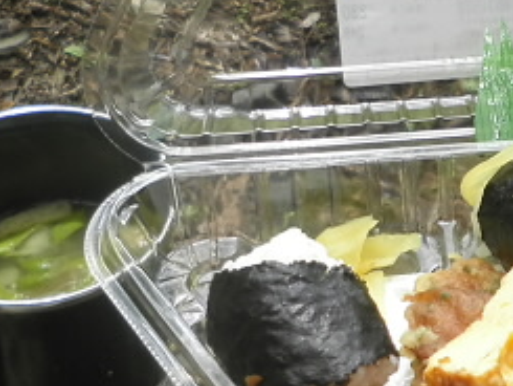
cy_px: 214
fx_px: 1305
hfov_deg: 21.4
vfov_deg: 16.8
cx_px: 517
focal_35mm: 88
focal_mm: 4.9
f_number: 3.2
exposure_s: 1/80
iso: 64
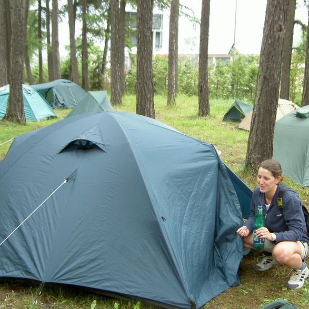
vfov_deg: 36.1
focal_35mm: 47
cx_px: 188
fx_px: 475
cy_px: 152
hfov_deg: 35.9
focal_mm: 8
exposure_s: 1/60
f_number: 2.8
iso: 100
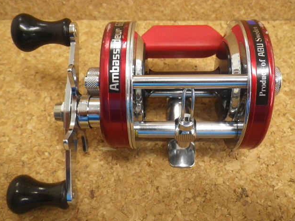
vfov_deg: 40.7
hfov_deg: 52.6
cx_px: 147
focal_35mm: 35
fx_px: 298
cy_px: 112
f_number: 3.8
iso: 500
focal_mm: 6.1
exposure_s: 1/50
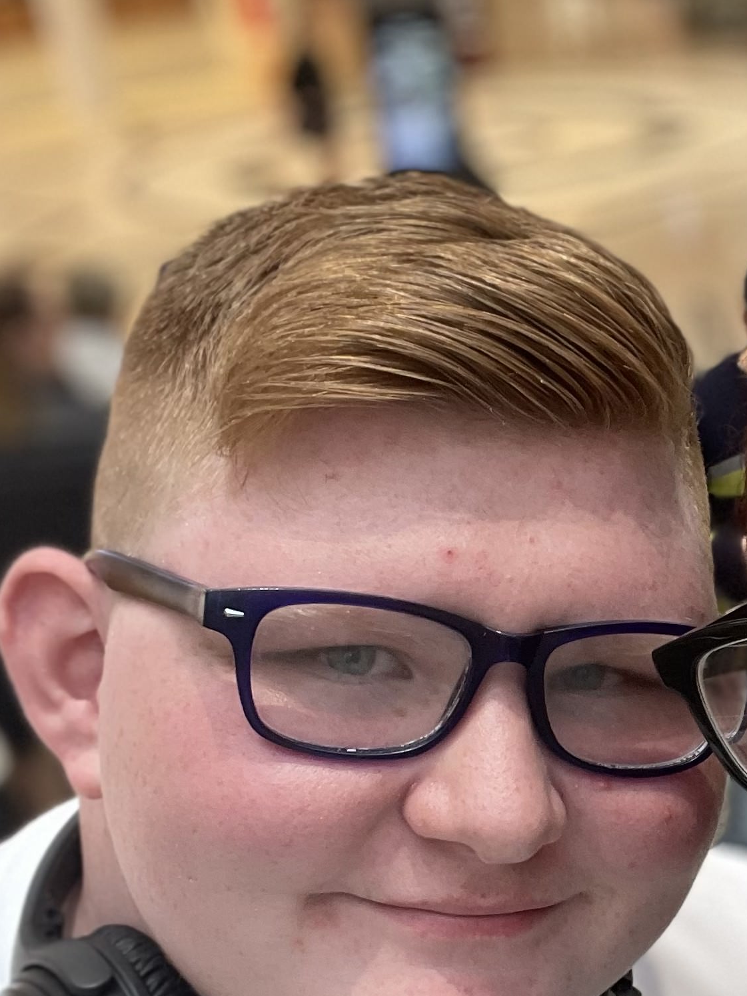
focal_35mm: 62
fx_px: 1783
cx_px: 749
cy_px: 750
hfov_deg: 22.7
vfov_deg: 30.7
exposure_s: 1/33
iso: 100
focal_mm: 2.71
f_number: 2.2
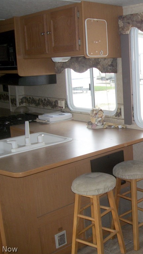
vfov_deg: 43.7
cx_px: 155
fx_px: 317
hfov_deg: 23.9
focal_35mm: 47
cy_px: 126
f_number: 2.9
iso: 80
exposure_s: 1/50
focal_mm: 5.7
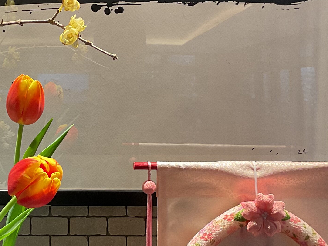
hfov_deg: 23.2
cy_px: 148
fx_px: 787
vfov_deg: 17.8
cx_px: 69
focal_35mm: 83
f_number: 1.8
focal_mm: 3
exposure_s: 1/60
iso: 50
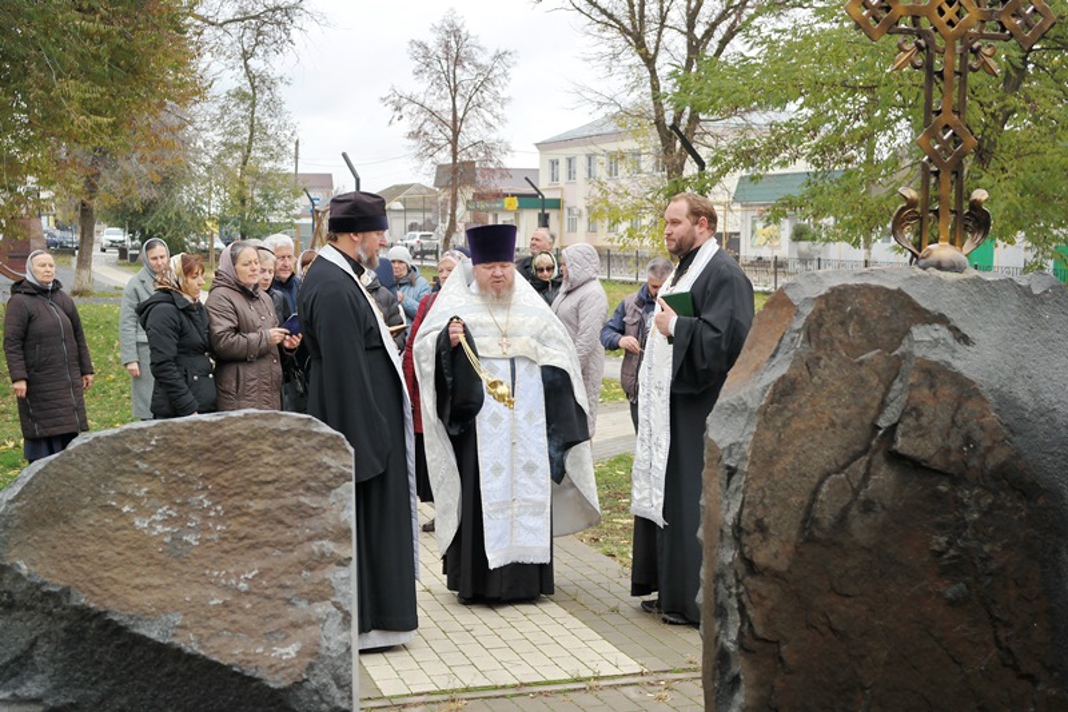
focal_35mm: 46
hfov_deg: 42.8
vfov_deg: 29.2
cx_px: 534
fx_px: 1364
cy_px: 356
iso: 100
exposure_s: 1/125
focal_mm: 30
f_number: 4.5
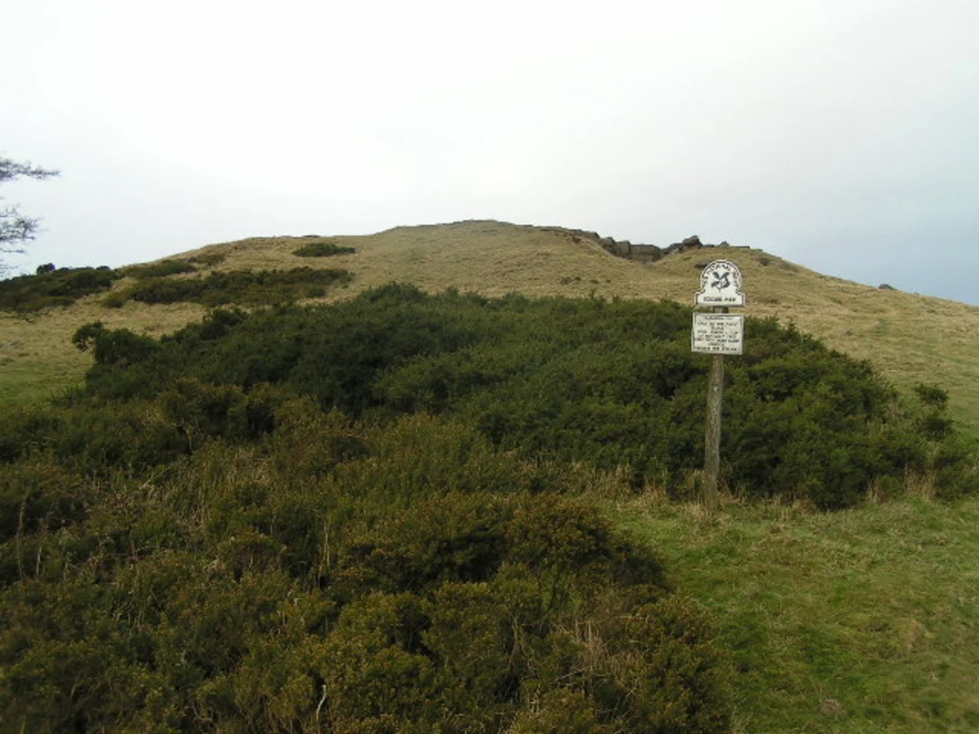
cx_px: 490
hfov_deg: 49.0
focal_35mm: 38
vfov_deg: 37.7
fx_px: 1075
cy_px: 367
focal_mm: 5.8
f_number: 4
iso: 50
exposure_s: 1/100
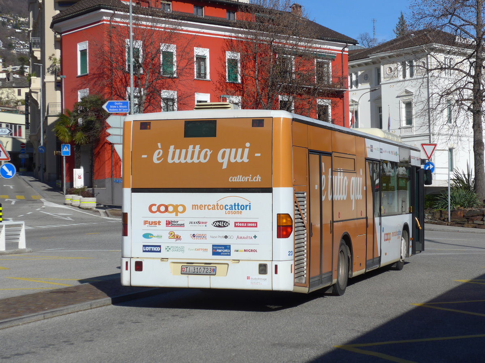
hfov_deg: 26.3
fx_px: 1037
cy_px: 182
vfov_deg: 19.9
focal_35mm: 74
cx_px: 242
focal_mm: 15
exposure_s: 1/1300
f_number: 4.2
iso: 80
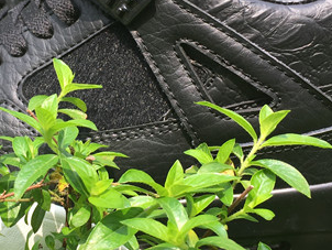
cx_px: 90
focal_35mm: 71
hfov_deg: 27.1
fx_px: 681
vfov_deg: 20.7
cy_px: 99
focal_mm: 4.15
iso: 25
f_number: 2.2
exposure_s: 1/392
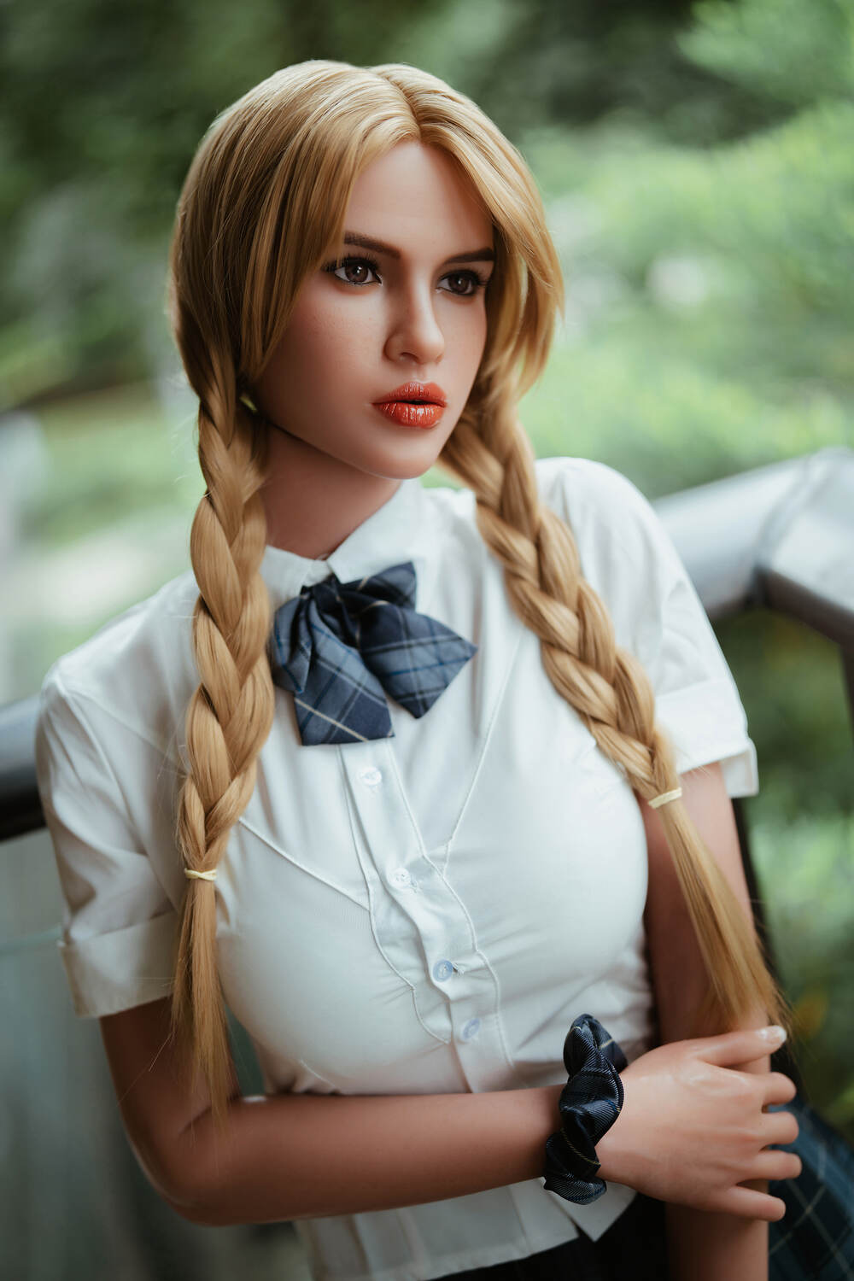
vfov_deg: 39.6
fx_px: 1779
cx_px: 427
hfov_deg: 27.0
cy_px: 640
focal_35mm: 50
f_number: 1.4
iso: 100
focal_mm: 50
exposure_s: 1/250
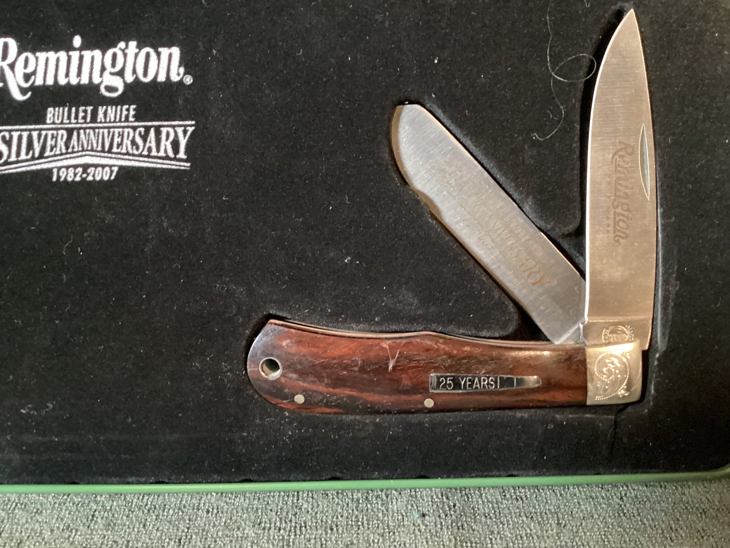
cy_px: 274
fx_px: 654
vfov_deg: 45.4
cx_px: 365
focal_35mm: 31
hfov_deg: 58.3
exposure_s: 1/20
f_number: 2.4
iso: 800
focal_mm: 3.3
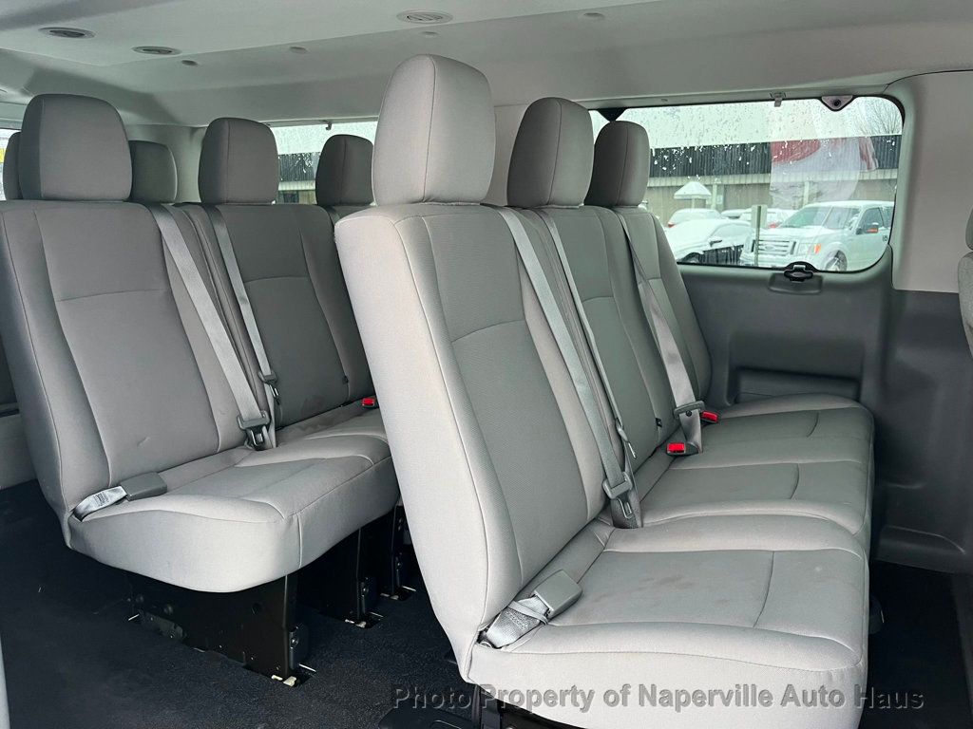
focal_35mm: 26
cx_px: 486
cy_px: 364
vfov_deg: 53.1
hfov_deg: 67.3
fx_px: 731
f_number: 1.6
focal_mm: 5.1
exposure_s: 1/60
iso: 160
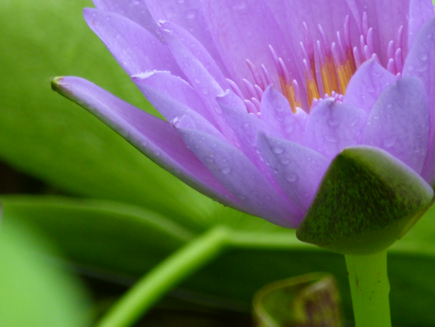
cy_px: 57
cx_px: 271
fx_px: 17040
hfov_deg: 1.5
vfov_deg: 1.1
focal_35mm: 1356
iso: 100
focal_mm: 108
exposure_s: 1/6
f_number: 5.2
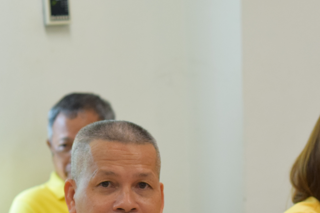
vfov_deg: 7.8
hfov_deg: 11.8
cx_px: 113
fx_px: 1547
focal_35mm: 174
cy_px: 239
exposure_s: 1/160
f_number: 4.5
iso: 1000
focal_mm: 50
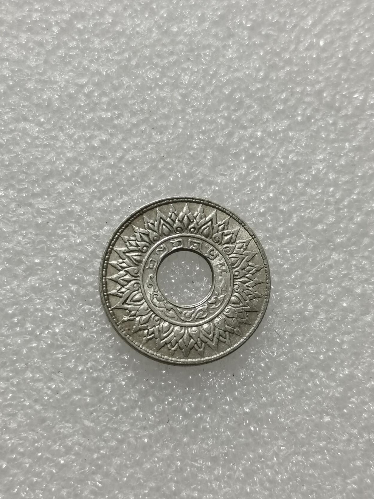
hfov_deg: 20.7
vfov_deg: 27.4
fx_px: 1023
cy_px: 252
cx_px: 173
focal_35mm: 71
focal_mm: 5.58
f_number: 1.8
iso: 64
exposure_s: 1/100
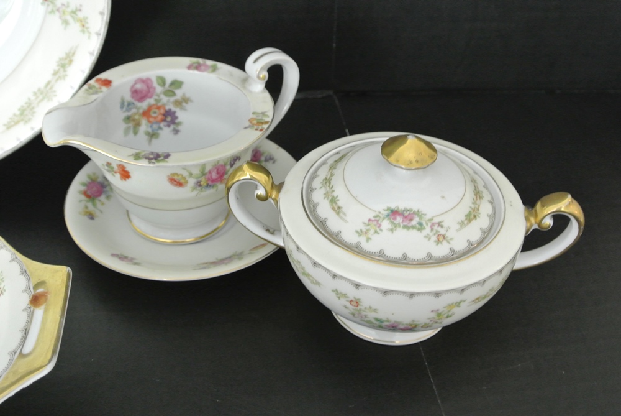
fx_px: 691
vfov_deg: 33.5
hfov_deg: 48.4
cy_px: 208
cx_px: 310
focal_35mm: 40
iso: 1100
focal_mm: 15.1
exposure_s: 1/30
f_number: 4.2
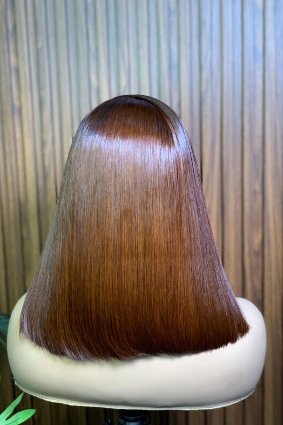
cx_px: 126
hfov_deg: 24.6
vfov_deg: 36.3
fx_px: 649
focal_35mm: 55
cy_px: 210
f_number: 2.4
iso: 80
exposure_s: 1/100
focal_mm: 6
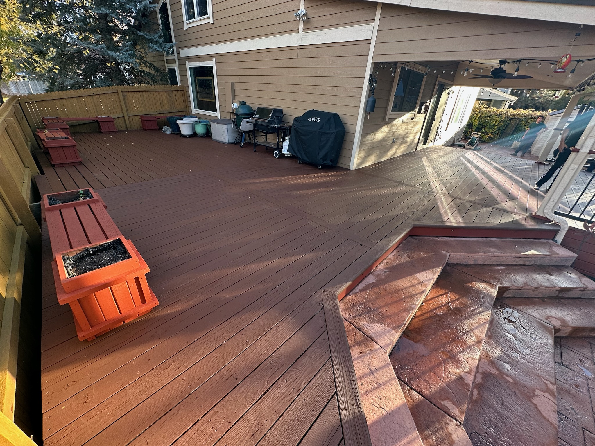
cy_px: 223
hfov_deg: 102.1
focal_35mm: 14
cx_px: 298
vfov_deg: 85.7
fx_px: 241
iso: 50
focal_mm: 2.22
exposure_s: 1/99
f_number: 2.2
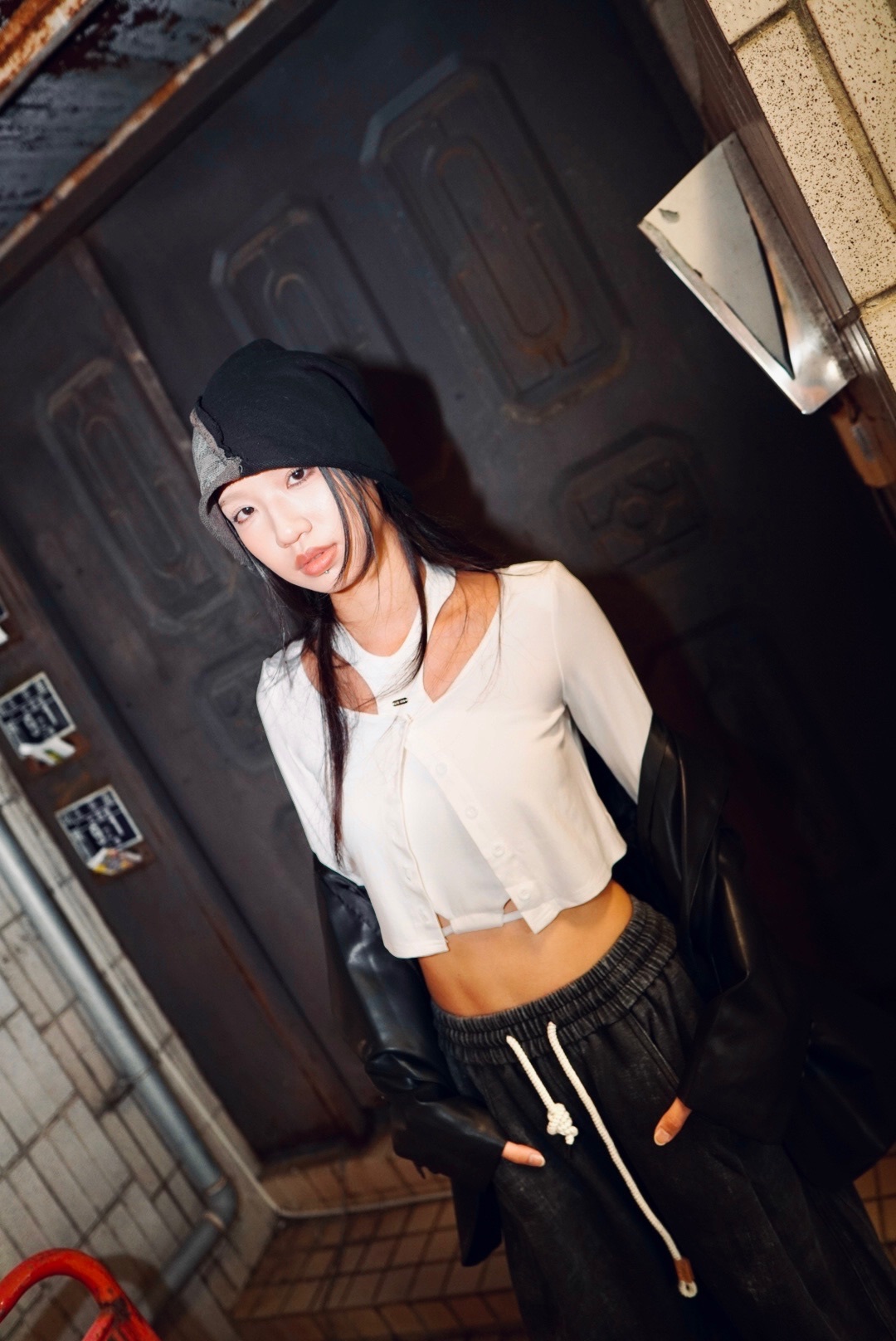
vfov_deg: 73.7
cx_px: 448
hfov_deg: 53.2
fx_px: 894
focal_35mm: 24
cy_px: 670
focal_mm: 16
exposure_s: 1/80
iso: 800
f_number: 1.8
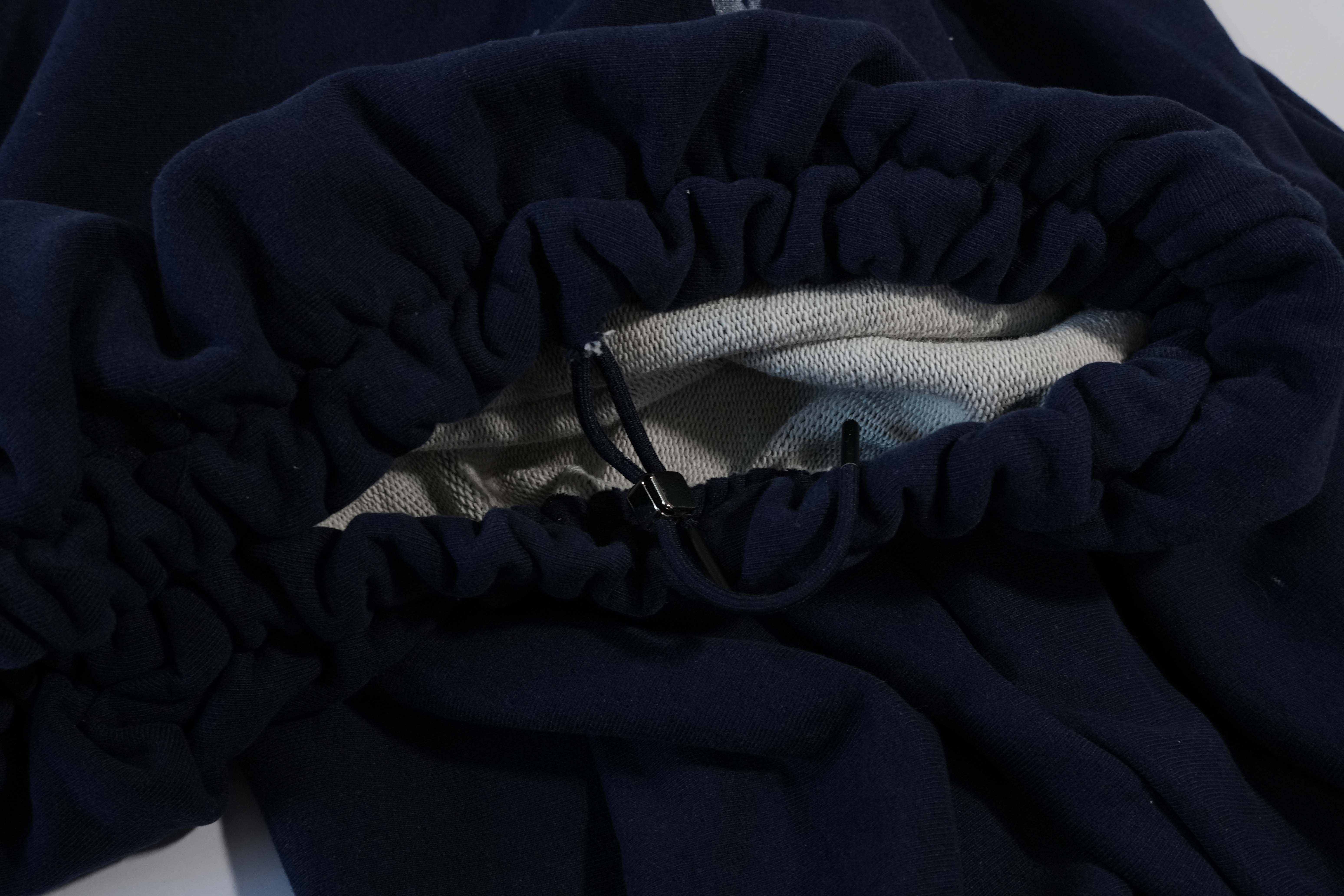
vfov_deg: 35.5
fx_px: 1400
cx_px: 672
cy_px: 448
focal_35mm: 38
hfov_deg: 51.3
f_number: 6.3
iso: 800
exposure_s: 1/30
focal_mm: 25
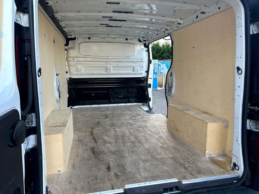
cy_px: 97
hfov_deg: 67.3
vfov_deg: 53.1
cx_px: 130
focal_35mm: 26
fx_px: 195
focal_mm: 5.7
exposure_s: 1/209
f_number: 1.5
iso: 40
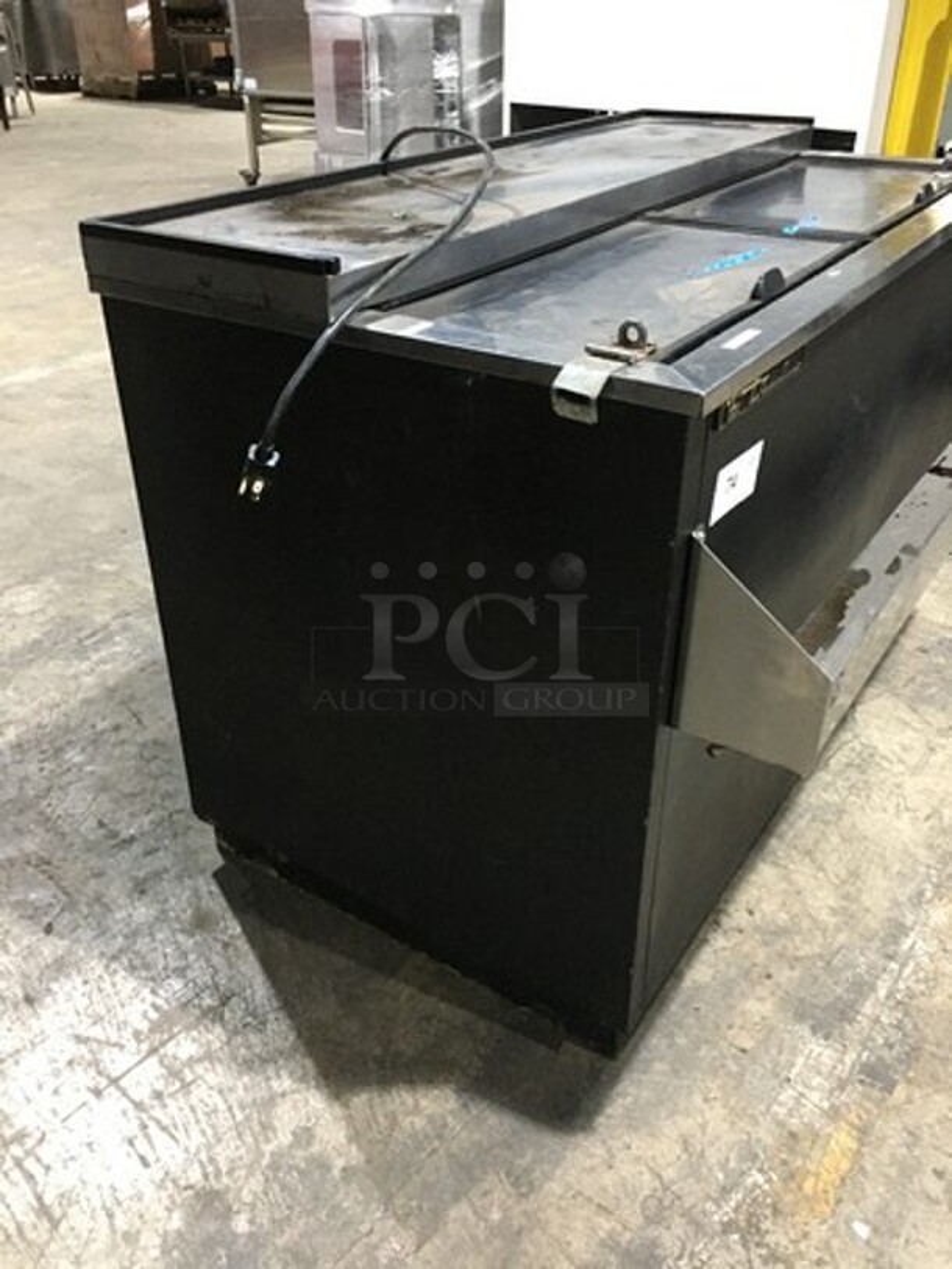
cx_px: 476
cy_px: 634
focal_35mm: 29
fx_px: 1063
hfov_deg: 48.2
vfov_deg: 61.7
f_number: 2.2
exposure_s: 1/4
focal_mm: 4.15
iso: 125
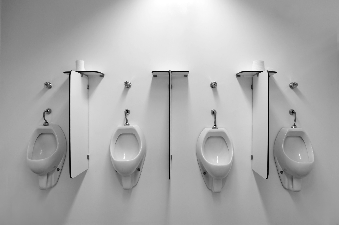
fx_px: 254
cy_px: 112
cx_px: 170
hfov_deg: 67.4
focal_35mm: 27
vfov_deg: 47.8
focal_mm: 18
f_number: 5.6
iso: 200
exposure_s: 1/50
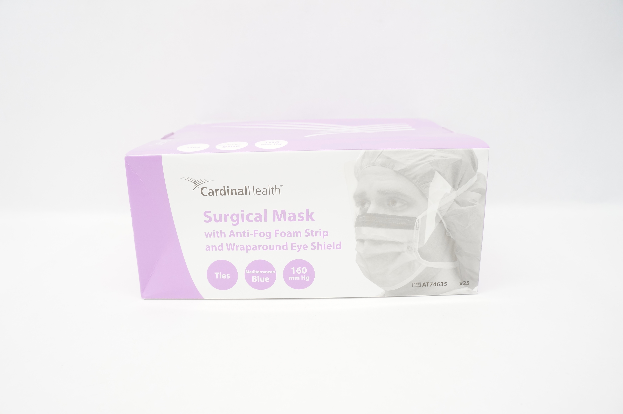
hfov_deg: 67.4
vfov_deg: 47.8
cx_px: 312
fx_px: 467
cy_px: 207
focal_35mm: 27
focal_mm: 18
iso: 800
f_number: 5
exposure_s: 1/80
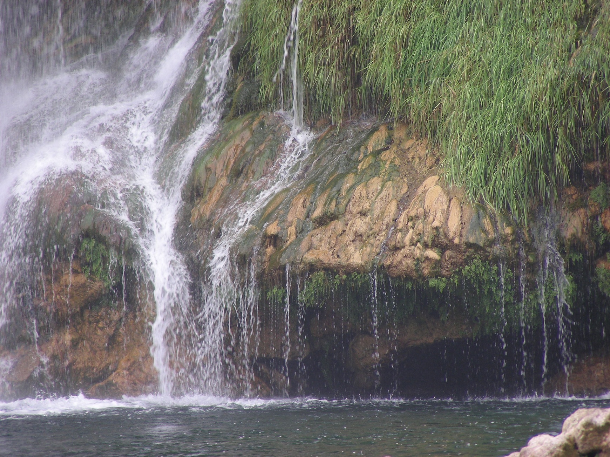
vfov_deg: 3.9
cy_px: 228
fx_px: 6696
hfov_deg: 5.2
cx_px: 305
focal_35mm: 380
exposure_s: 1/121
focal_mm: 63.3
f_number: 3.5
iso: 50
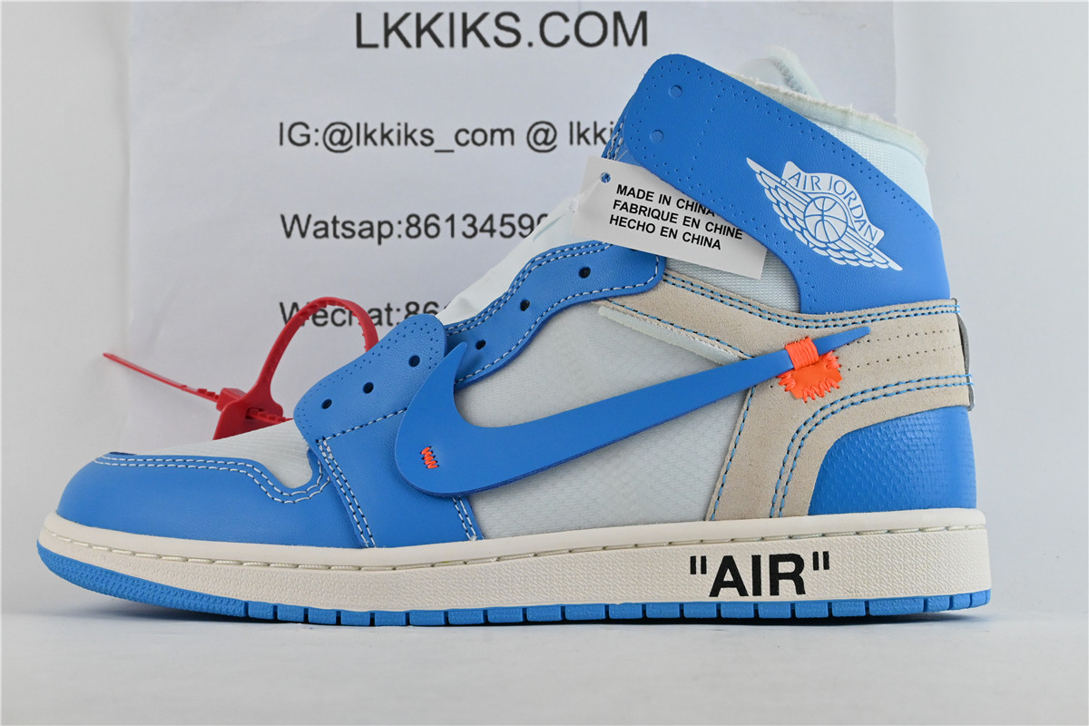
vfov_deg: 24.4
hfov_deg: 35.9
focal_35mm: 56
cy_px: 363
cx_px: 544
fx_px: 1679
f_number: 11
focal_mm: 37
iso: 1600
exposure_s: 1/160
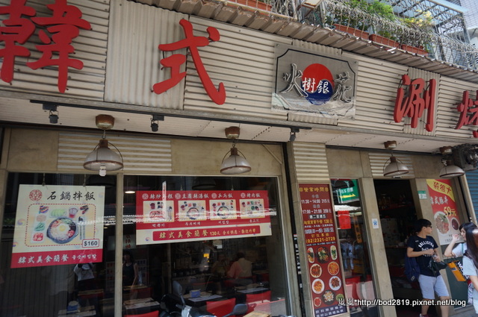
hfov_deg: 73.8
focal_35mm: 24
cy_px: 158
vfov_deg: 53.0
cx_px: 239
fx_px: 318
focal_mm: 16
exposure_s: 1/160
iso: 200
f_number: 4
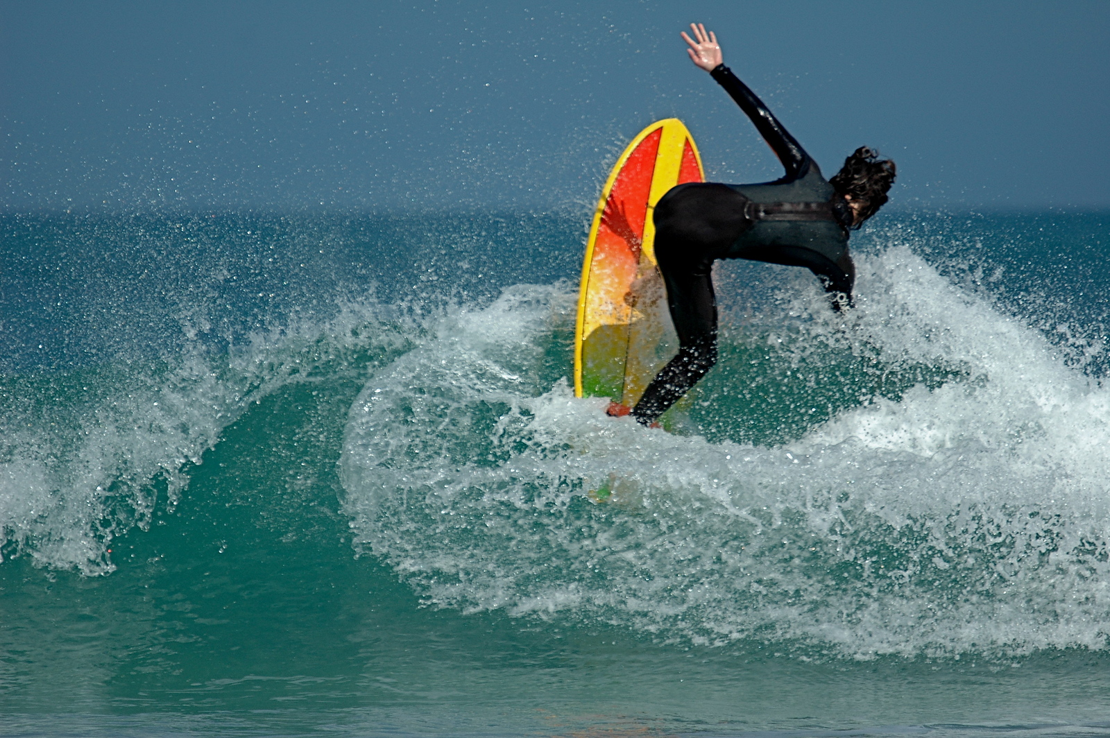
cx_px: 555
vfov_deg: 2.3
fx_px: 18484
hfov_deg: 3.4
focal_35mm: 600
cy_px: 369
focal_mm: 400
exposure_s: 1/1250
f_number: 5.6
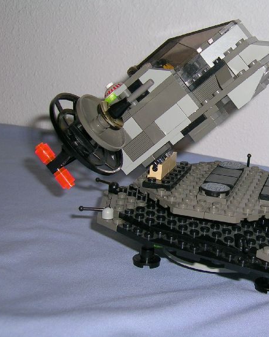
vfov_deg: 27.1
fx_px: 697
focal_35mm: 70
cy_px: 169
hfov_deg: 21.5
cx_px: 223
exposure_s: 1/60.1
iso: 50
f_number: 3.2
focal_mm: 8
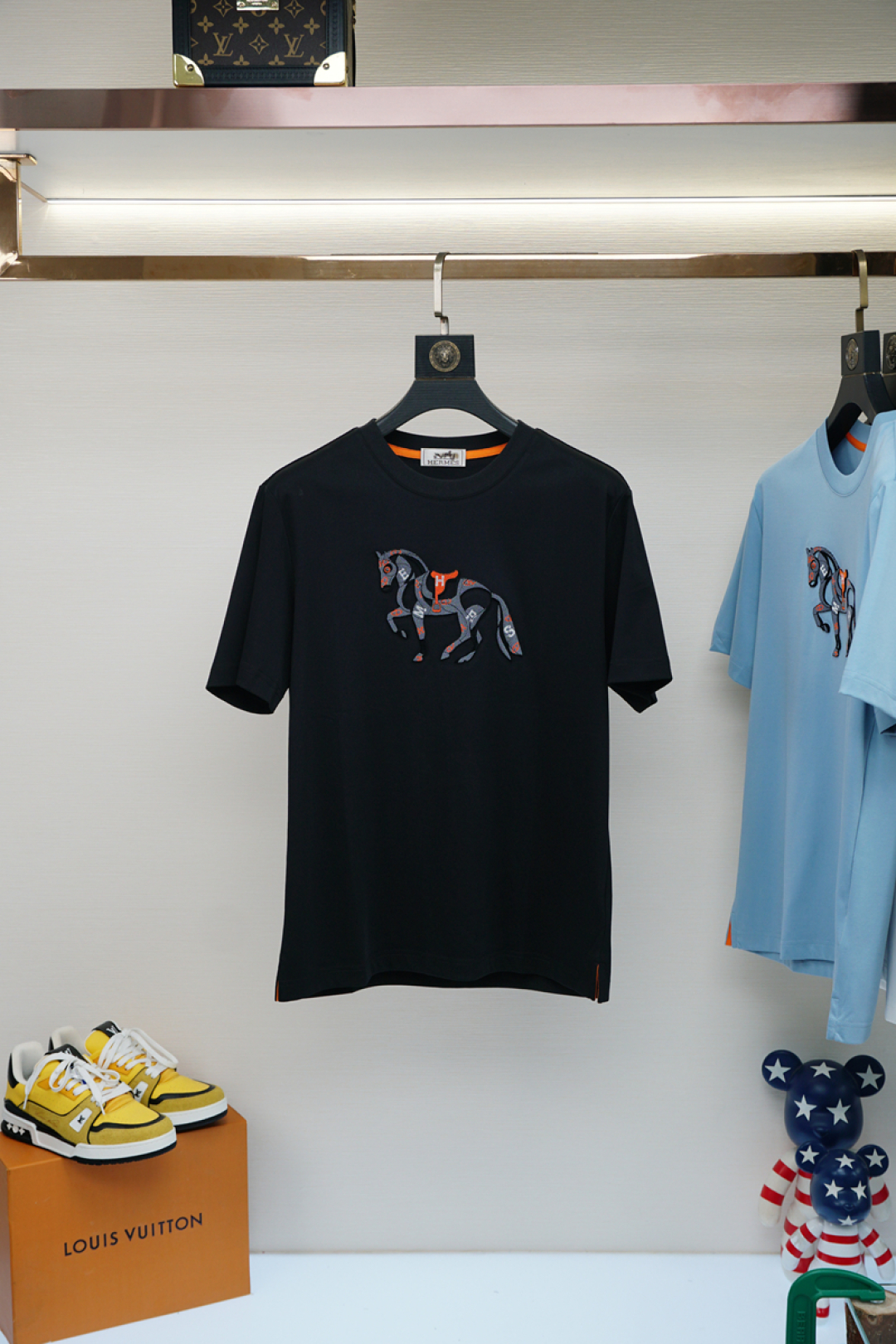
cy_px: 672
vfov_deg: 46.4
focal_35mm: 42
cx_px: 448
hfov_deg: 31.9
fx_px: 1568
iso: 250
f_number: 4
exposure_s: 1/250
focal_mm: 28
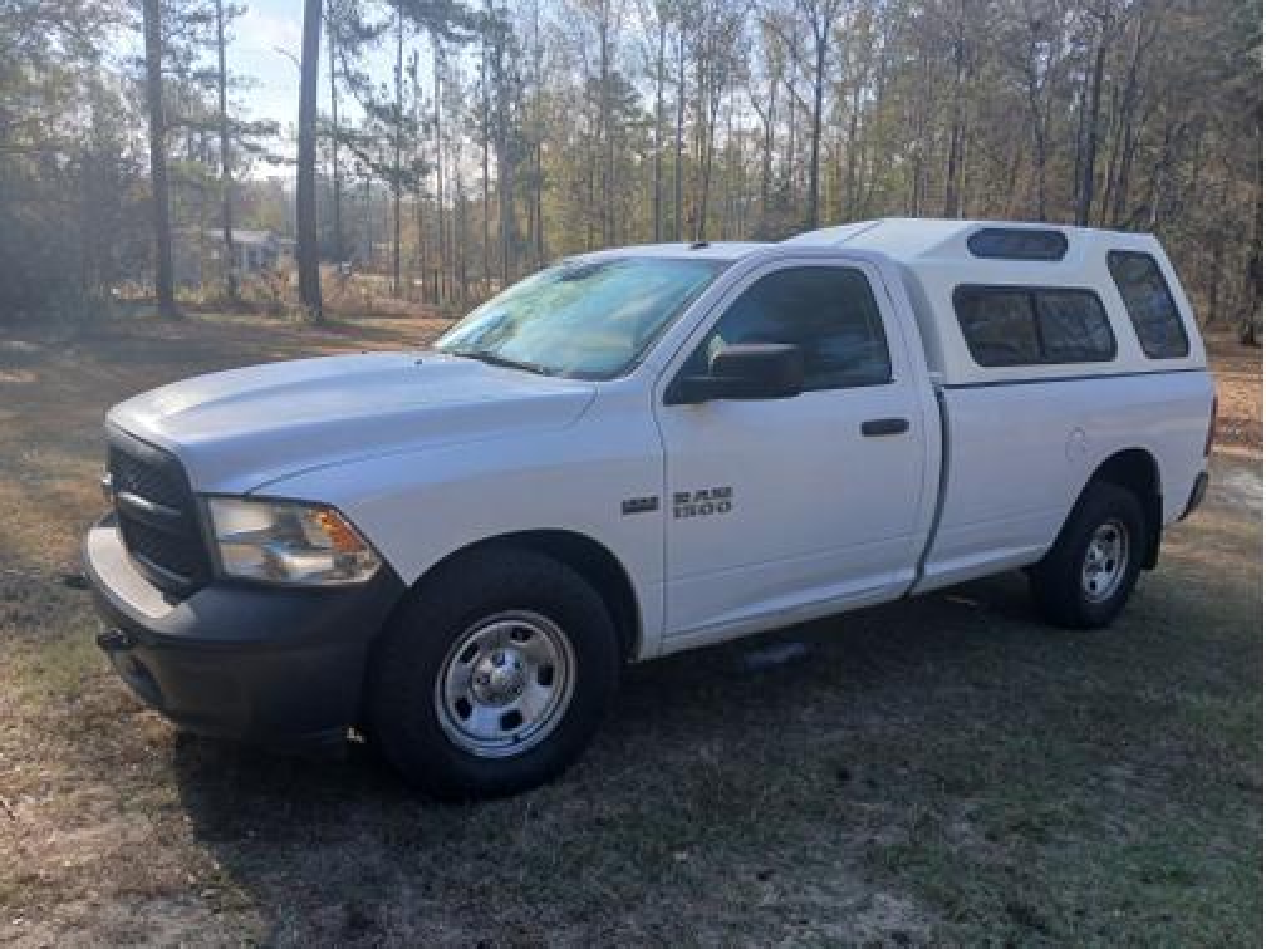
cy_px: 474
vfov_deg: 53.1
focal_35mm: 26
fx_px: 951
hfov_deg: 67.3
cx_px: 633
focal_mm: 3.98
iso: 20
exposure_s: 1/199
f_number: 1.8
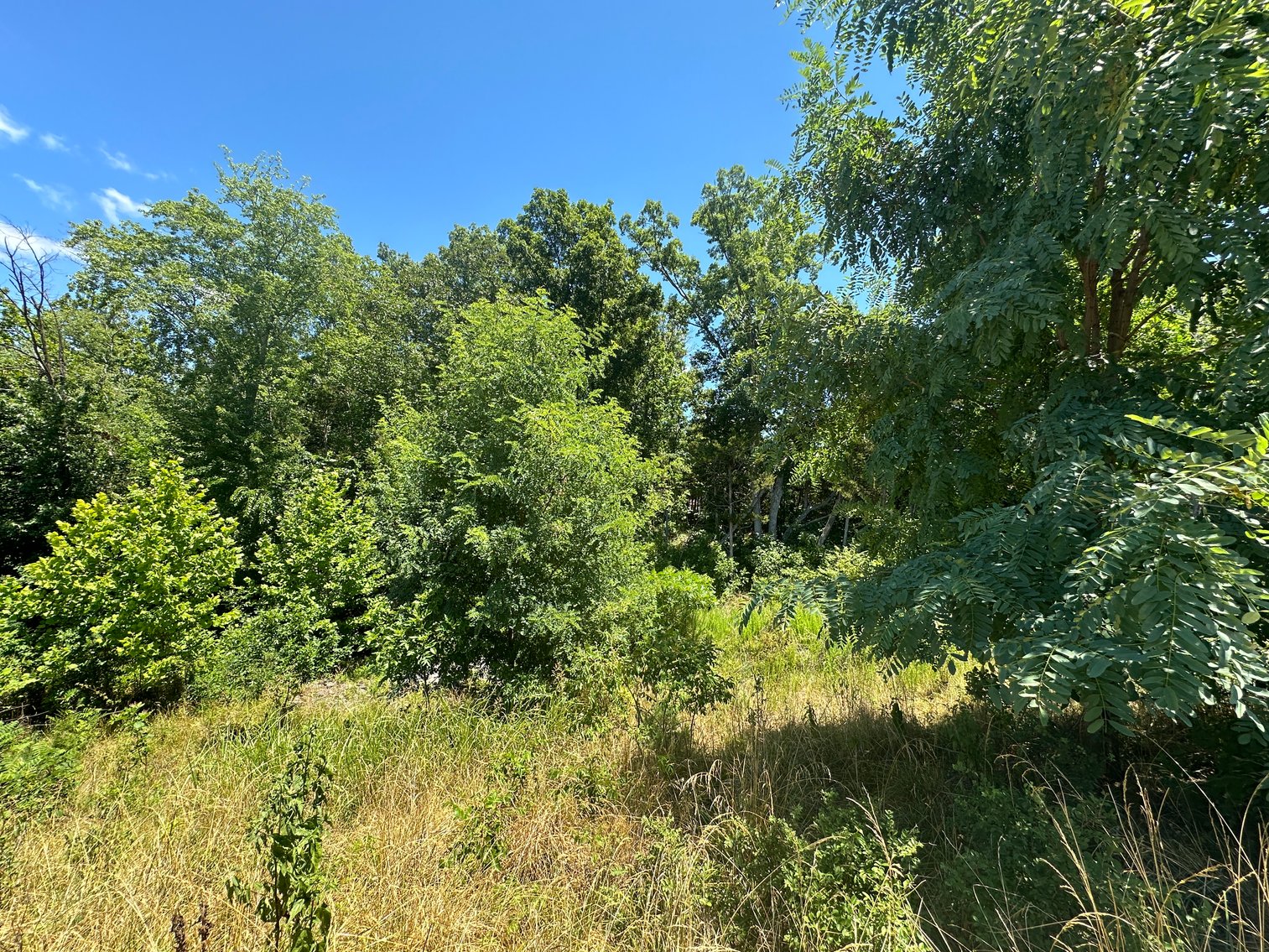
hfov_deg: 102.1
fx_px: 513
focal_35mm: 14
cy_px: 476
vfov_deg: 85.7
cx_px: 634
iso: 40
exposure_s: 1/454
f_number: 2.2
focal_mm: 2.22
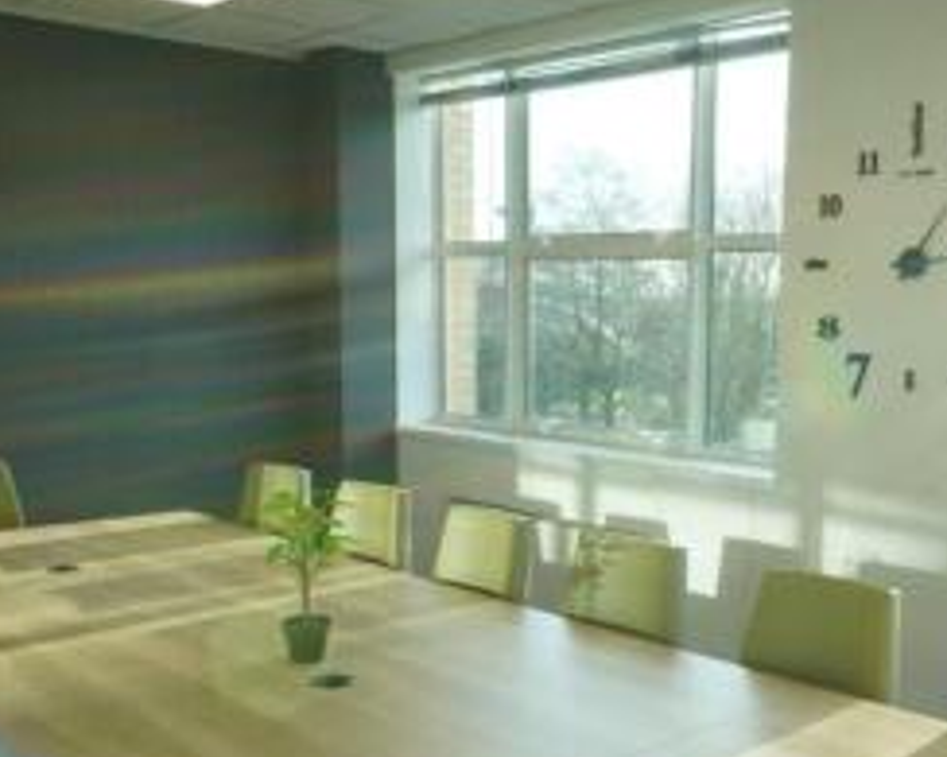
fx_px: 1233
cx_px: 629
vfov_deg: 33.9
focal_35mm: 44
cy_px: 499
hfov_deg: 41.5
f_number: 22
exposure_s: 1/8
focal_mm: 16
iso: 400
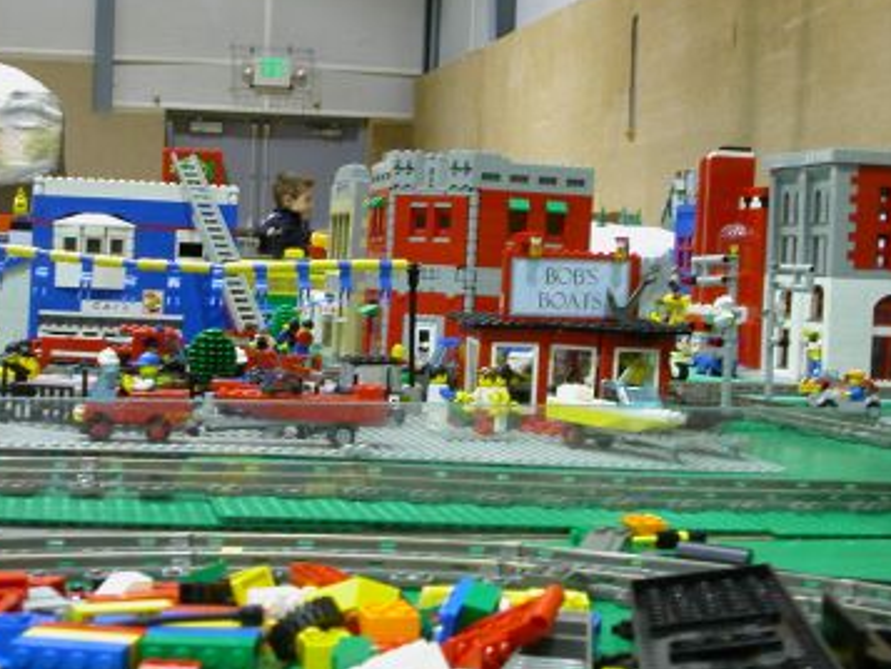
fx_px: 1674
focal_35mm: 65
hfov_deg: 29.8
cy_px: 342
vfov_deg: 22.6
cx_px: 422
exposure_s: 1/5.4
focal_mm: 8.9
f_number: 3.4
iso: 100
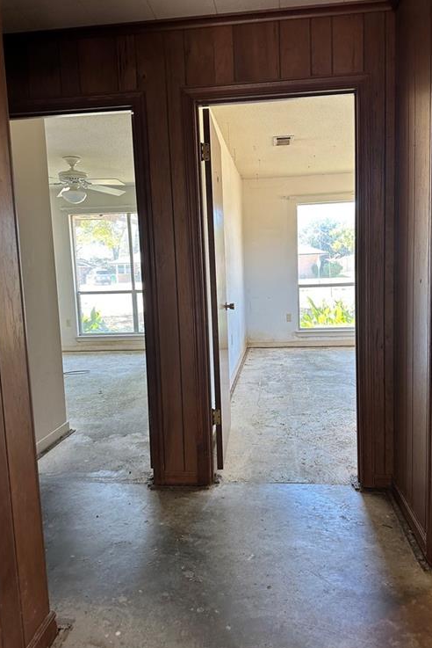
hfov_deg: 49.6
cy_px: 323
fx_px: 468
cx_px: 231
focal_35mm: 26
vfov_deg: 69.4
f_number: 1.78
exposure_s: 1/121
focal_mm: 6.86
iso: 160
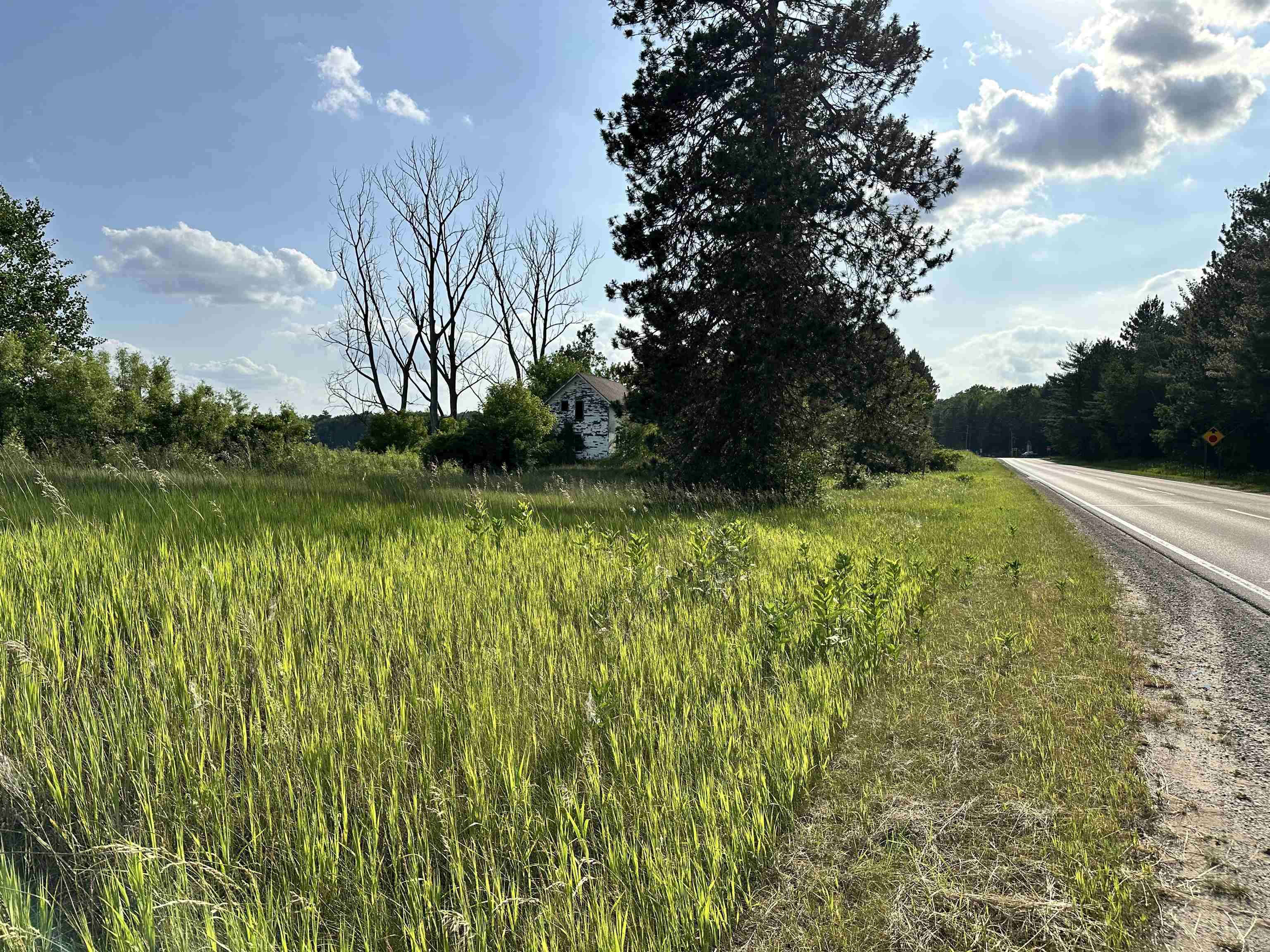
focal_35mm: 24
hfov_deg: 71.6
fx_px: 881
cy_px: 476
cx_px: 635
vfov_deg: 56.8
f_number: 1.78
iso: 80
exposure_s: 1/7576
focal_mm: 6.86
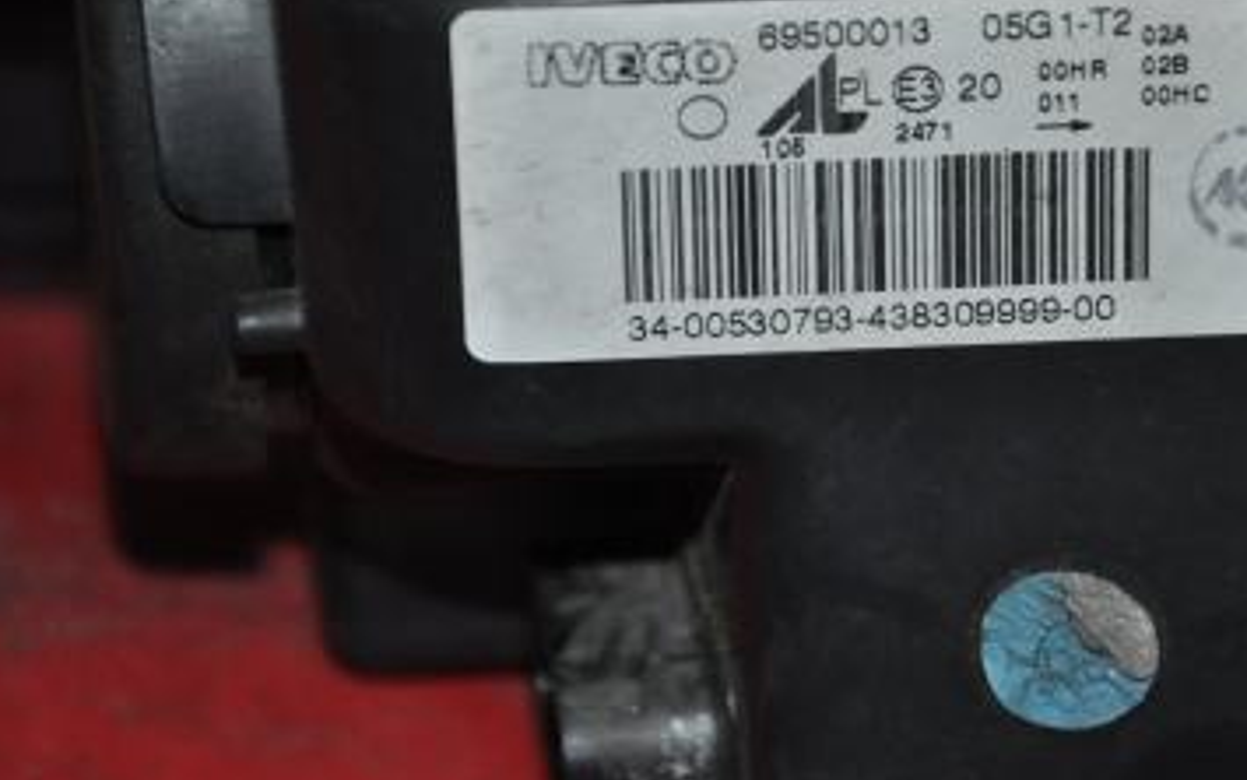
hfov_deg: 9.9
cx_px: 808
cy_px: 221
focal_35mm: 211
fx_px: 7172
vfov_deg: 6.2
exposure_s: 1/60
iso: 800
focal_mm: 98
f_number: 5.6
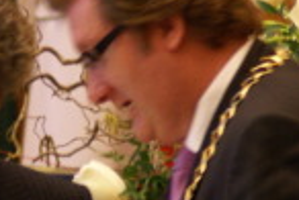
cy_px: 98
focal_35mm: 1288
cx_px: 63
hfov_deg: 1.6
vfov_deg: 1.1
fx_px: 10719
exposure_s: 1/15
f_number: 5.6
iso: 400
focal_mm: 280
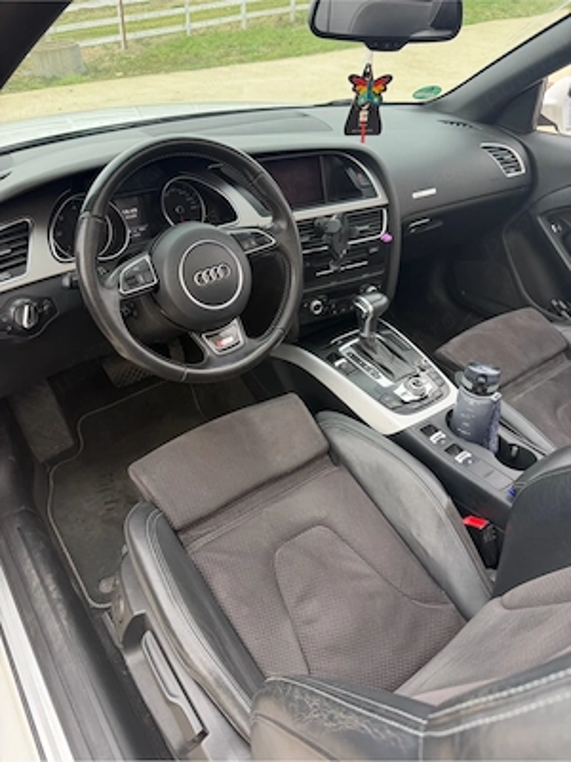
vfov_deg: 71.6
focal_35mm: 24
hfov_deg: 56.8
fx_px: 528
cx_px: 286
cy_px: 381
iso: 100
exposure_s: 1/168
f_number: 1.78
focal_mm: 6.76
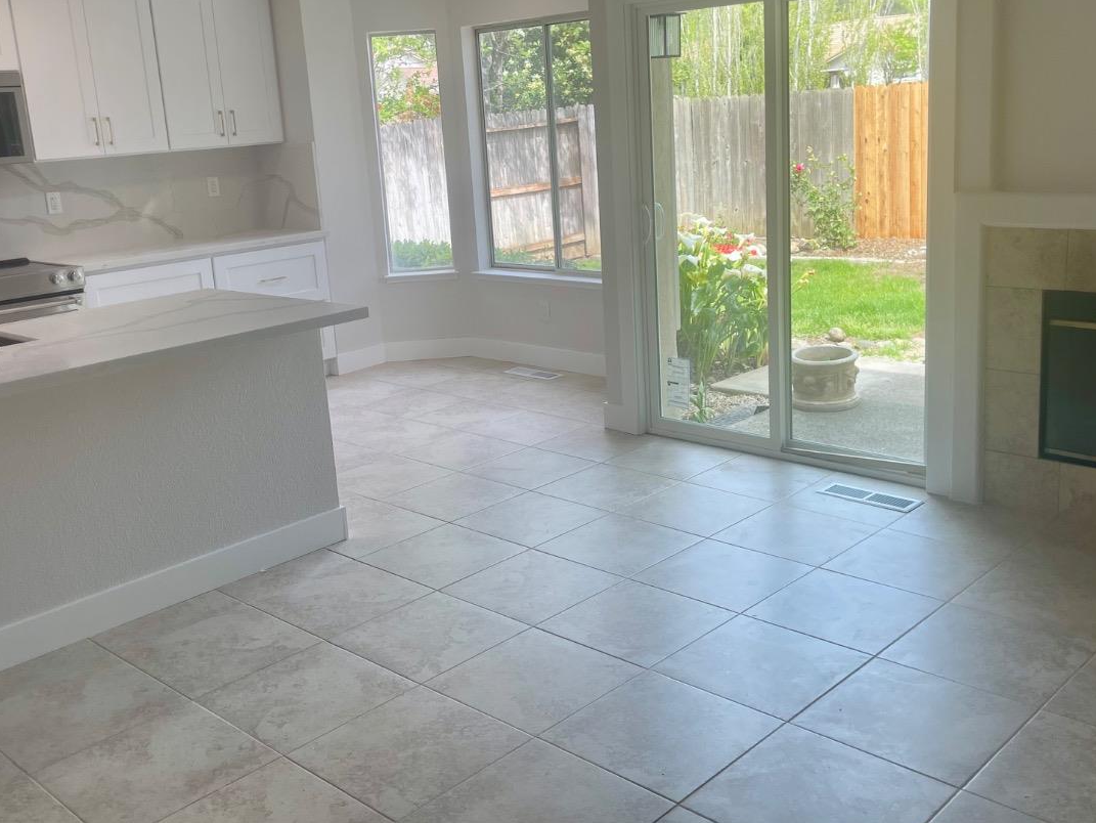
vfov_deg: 40.6
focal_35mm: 35
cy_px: 343
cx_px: 550
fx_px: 1109
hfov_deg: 52.6
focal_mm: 5.1
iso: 32
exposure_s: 1/280
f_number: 1.6
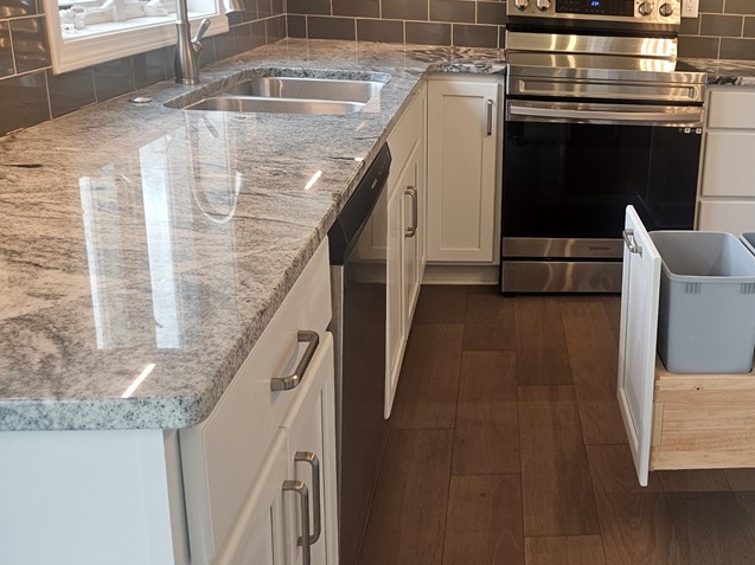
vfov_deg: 38.2
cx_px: 600
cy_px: 185
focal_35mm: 37
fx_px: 807
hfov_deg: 47.5
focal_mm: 5.4
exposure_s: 1/120
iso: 125
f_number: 1.8
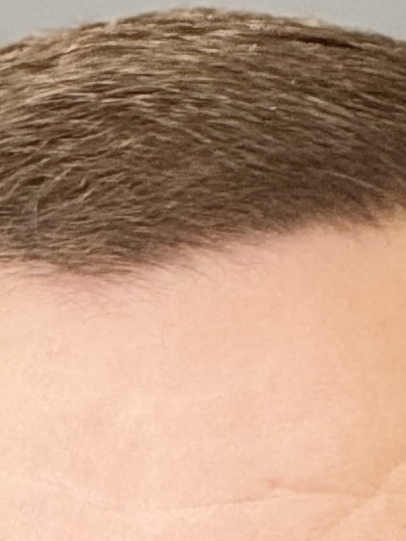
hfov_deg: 1.7
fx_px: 13475
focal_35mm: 862
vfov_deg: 2.3
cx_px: 208
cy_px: 1463
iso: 800
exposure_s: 1/99
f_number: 2.8
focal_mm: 15.66
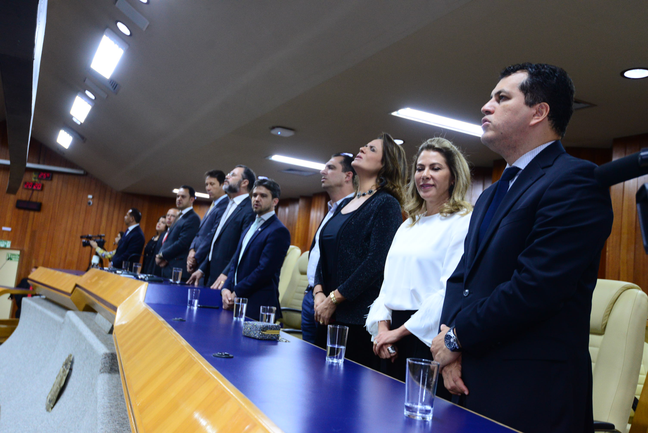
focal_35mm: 35
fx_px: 630
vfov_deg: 37.9
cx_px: 324
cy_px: 216
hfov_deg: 54.4
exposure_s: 1/80
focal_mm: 35
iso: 2500
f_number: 4
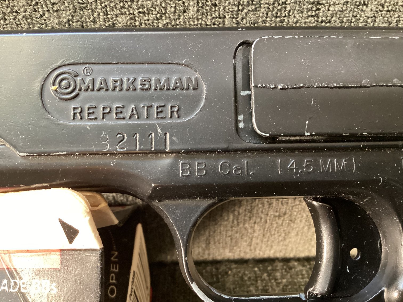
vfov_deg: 45.4
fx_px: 361
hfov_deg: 58.3
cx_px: 202
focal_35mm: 31
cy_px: 151
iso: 500
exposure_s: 1/30
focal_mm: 3.3
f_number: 2.4
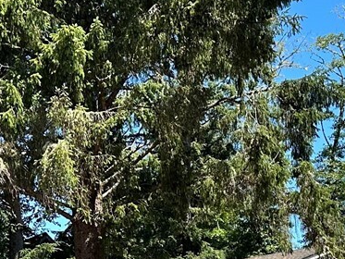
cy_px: 383
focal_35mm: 103
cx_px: 175
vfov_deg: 13.6
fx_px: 1027
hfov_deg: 19.1
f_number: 1.78
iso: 80
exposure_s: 1/2967
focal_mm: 6.86
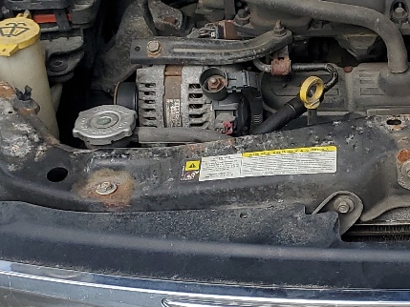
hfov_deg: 19.6
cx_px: 409
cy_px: 139
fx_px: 1149
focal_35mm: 97
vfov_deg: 15.2
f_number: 1.5
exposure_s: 1/1667
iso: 50
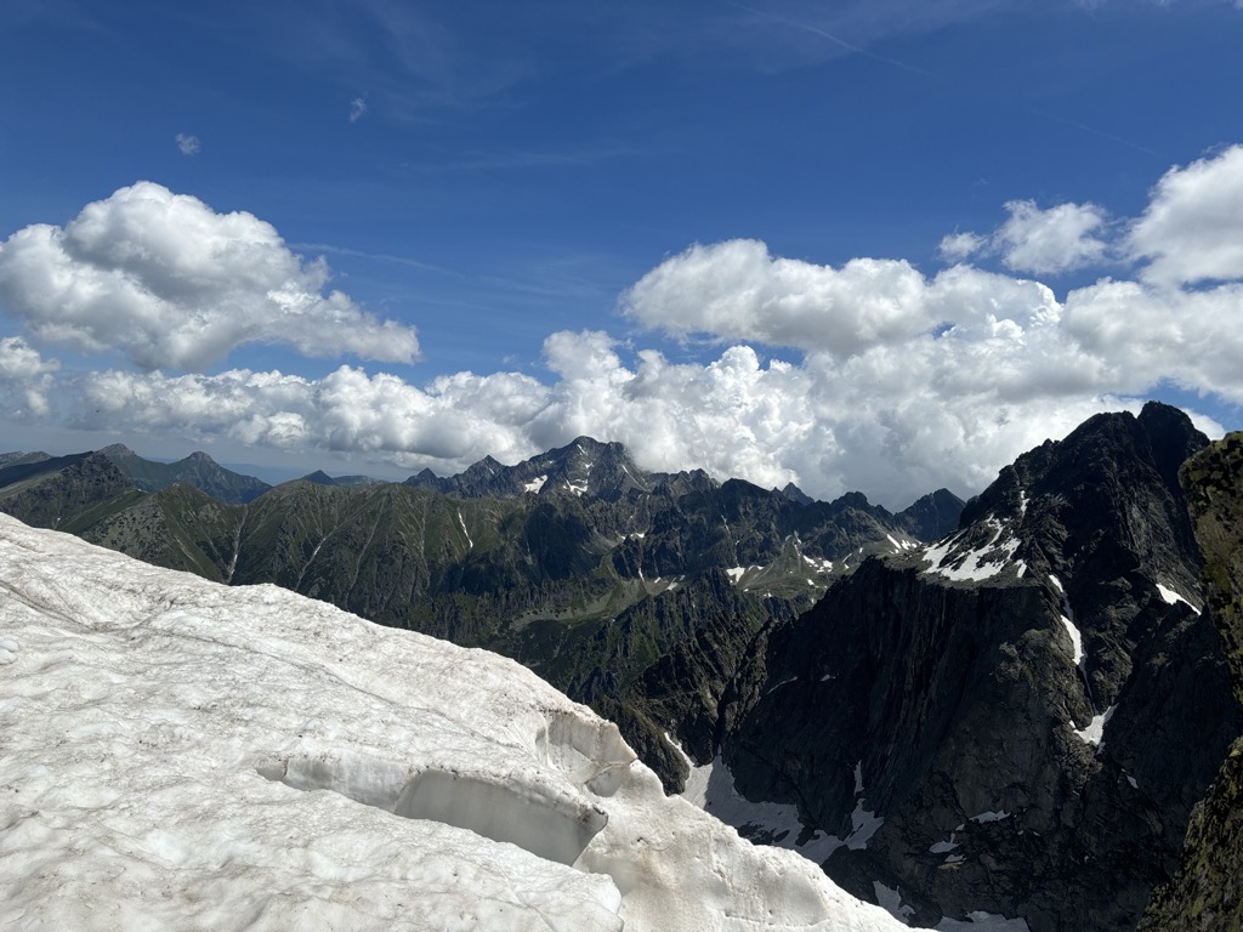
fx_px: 934
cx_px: 622
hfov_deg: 67.3
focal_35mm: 26
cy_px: 466
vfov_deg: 53.1
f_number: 1.6
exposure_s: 1/7692
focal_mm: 5.96
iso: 50
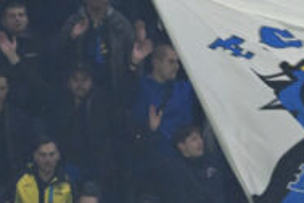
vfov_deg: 0.4
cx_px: 106
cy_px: 280
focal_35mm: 3257
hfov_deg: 0.6
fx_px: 27501
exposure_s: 1/125
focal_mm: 600
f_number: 7.1
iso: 4000
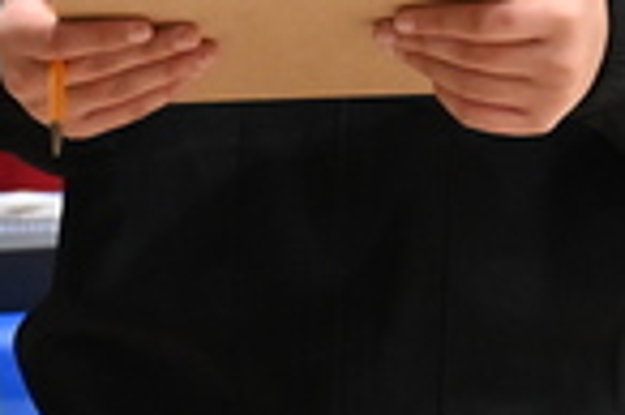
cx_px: 257
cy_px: -220
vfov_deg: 3.3
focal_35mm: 413
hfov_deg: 5.0
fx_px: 7162
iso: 3200
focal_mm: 59
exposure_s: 1/125
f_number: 4
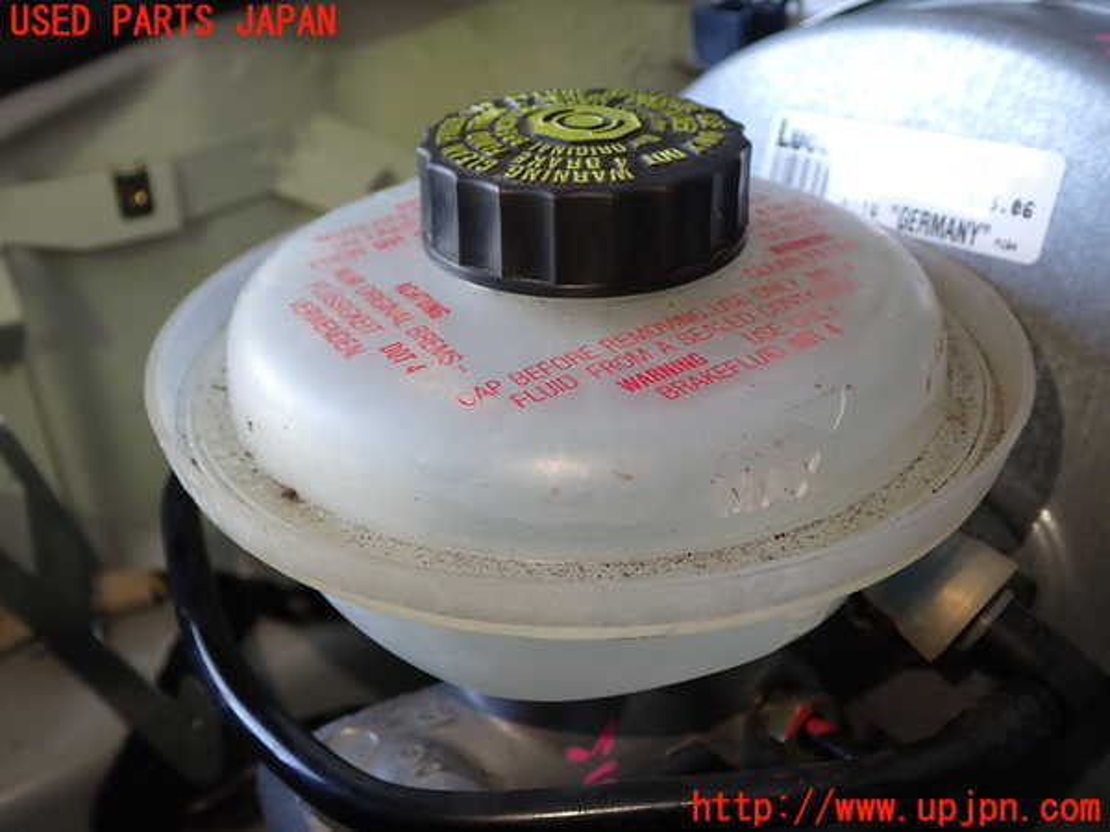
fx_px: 1154
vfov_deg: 39.7
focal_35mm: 36
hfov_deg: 51.4
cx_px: 555
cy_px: 416
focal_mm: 6.37
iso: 200
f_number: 2.5
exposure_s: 1/60
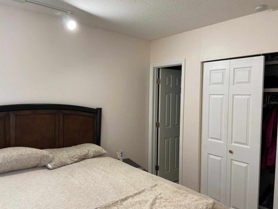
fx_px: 217
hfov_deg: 65.3
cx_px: 142
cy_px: 102
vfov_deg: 51.3
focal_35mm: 27
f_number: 1.8
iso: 200
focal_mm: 4.25
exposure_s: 1/60
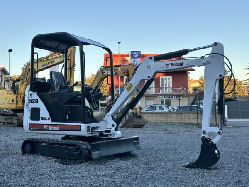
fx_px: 345
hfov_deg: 39.7
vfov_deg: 30.3
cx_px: 124
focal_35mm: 48
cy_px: 94
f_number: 1.78
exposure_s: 1/623
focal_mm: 6.86
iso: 64
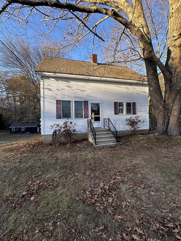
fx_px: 98
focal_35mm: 14
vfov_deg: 102.1
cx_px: 90
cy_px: 120
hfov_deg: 85.7
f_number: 2.2
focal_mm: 2.22
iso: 40
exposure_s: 1/286
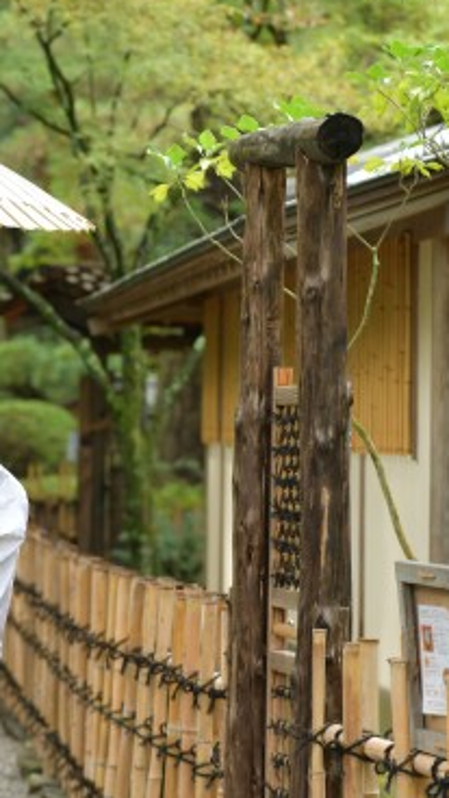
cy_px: 270
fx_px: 5059
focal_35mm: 239
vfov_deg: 9.0
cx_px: -87
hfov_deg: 5.1
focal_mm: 105
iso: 200
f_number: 4
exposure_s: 1/160
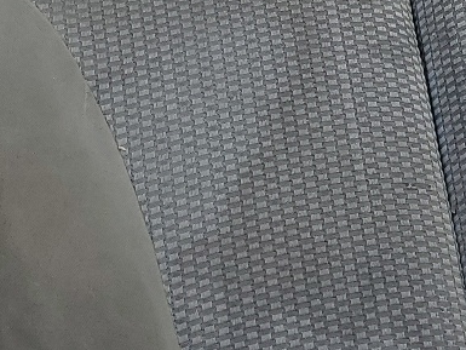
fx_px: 1454
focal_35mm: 108
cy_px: -323
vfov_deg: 12.3
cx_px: 575
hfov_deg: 17.3
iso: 50
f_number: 1.5
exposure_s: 1/667
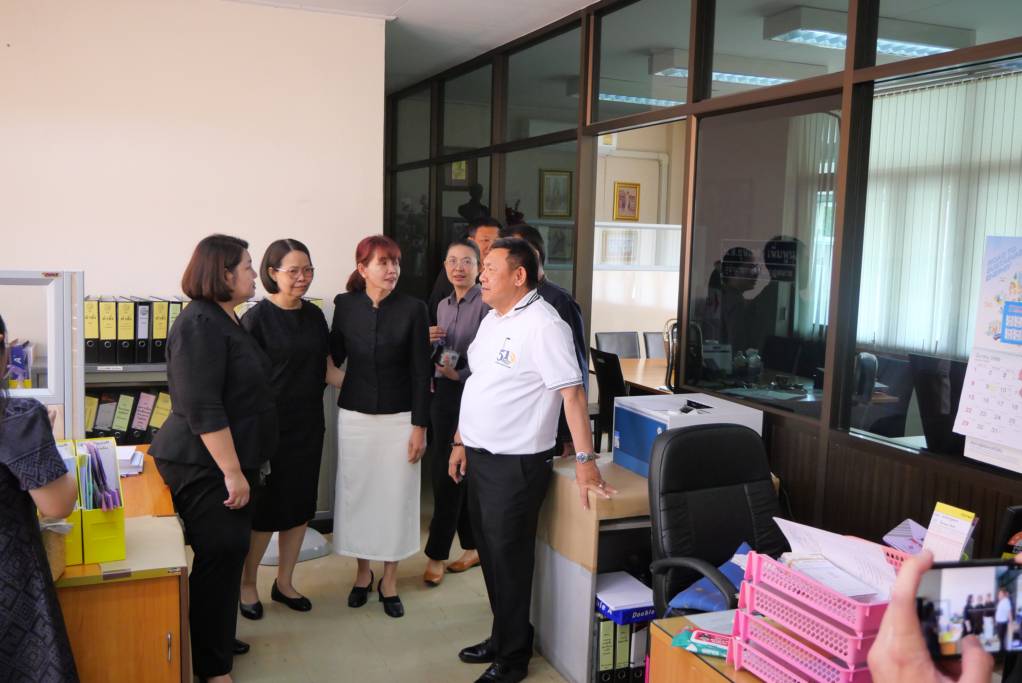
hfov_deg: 60.3
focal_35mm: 31
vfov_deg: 42.4
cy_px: 342
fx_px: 881
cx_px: 511
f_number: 3.7
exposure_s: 1/60
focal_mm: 15
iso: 1600
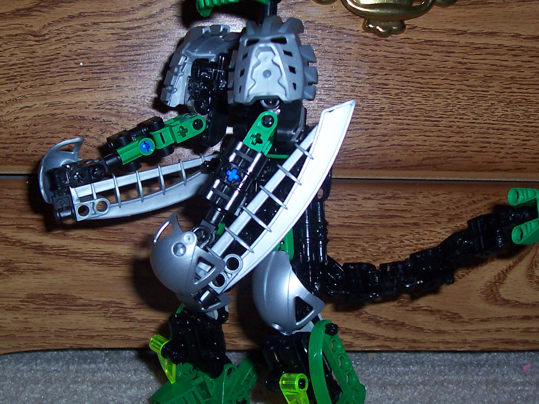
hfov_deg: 34.8
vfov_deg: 26.6
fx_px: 856
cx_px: 209
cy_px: 206
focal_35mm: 55
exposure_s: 1/60
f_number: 2.8
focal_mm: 5.6
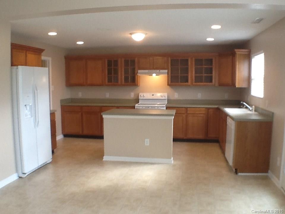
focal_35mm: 44
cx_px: 142
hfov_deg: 42.9
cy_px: 107
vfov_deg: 32.9
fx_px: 362
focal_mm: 2.03
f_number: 2.4
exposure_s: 1/30
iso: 50
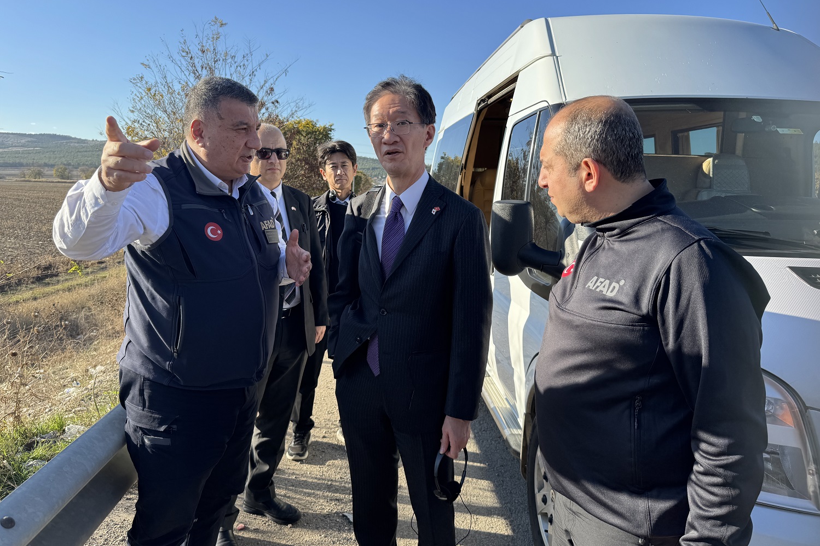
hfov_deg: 71.5
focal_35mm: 25
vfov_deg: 51.2
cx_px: 410
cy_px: 250
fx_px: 569
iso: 80
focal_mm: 6.76
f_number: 1.78
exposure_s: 1/2041
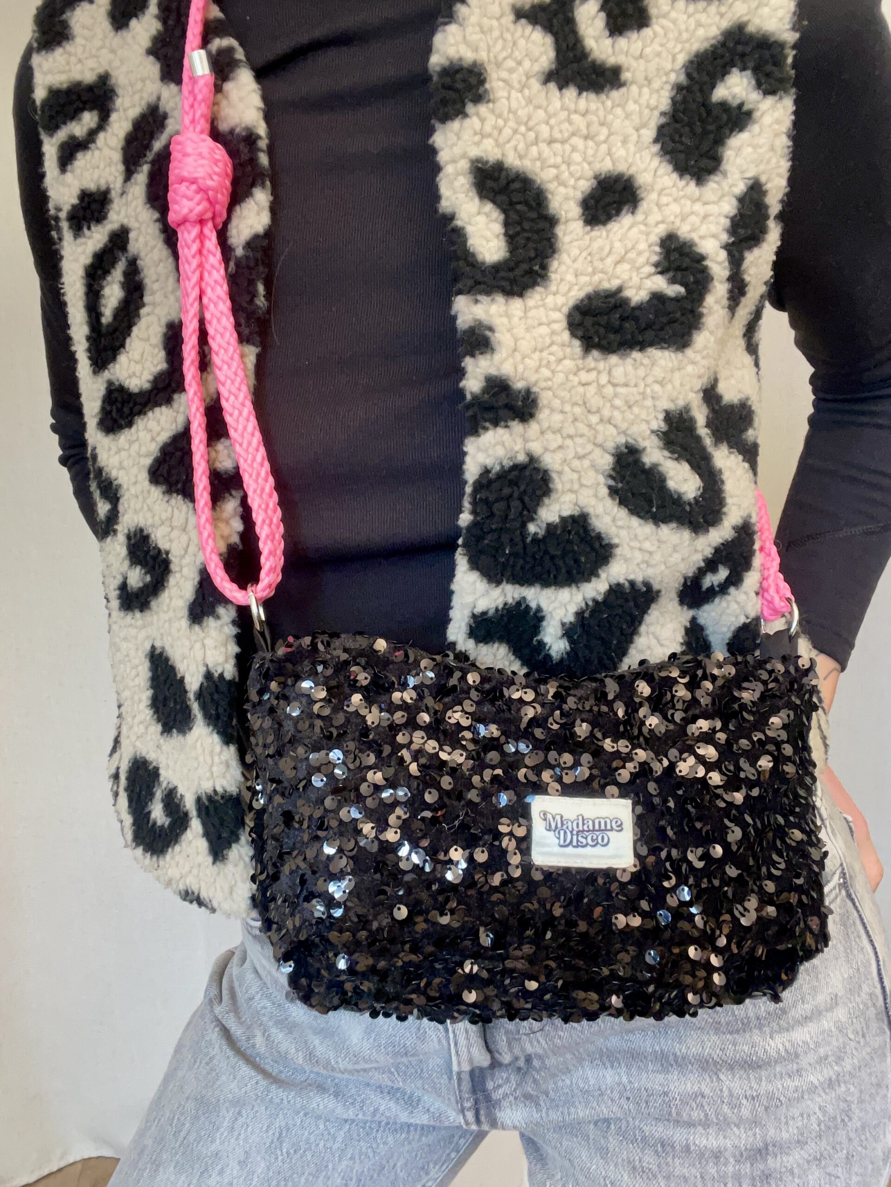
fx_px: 1030
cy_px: 594
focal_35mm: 30
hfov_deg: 46.8
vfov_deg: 60.0
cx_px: 446
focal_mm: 2.71
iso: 200
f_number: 2.2
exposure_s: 1/50
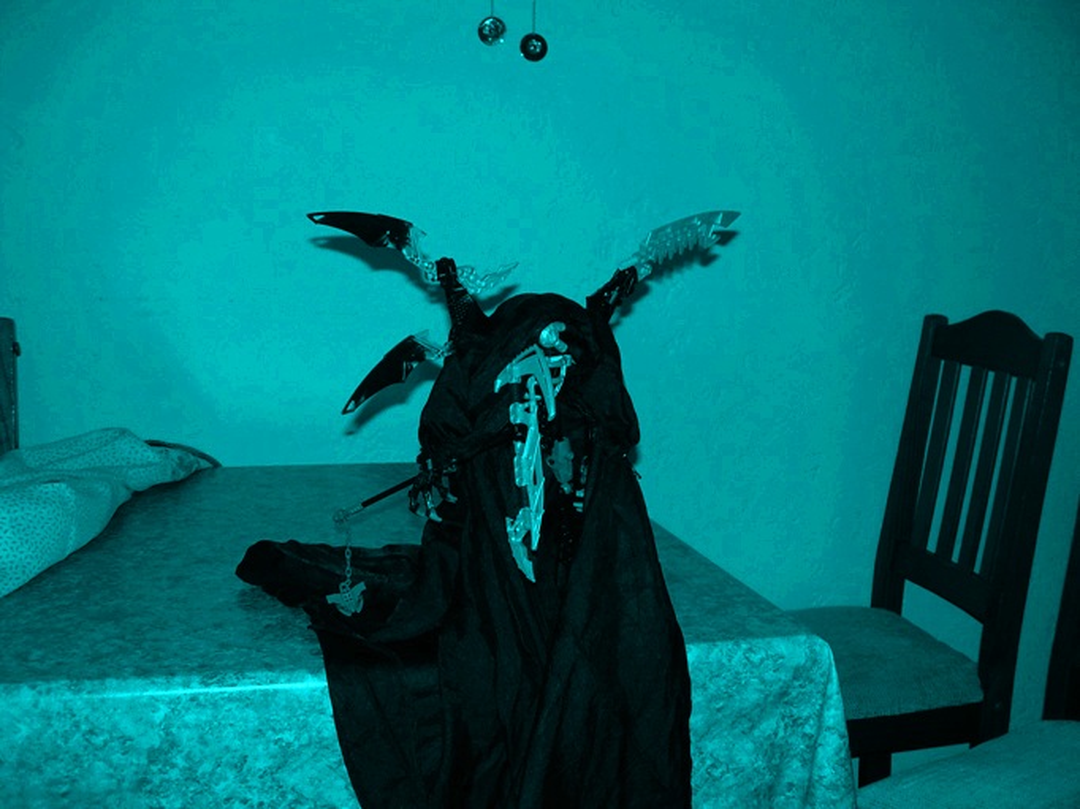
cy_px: 404
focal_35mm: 38
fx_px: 1185
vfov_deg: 37.7
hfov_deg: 49.0
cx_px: 540
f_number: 2.8
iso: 50
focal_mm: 6.3
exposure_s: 1/60
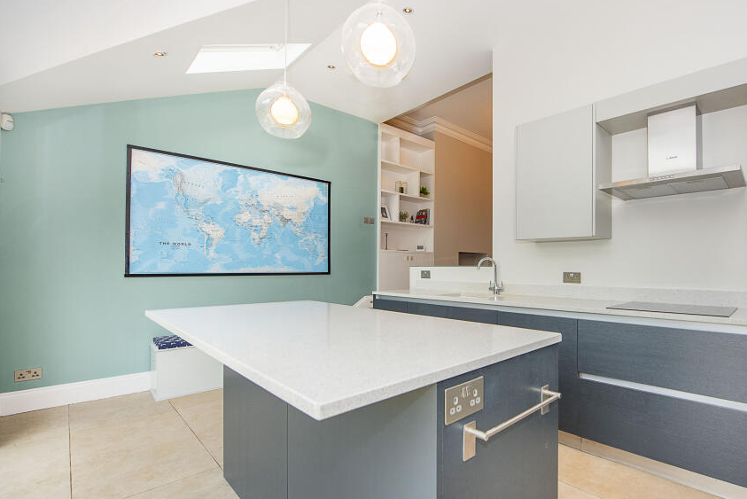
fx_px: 353
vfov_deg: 70.5
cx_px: 452
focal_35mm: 17
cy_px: 263
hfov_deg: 91.9
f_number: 5
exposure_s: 1/200
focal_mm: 14
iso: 500
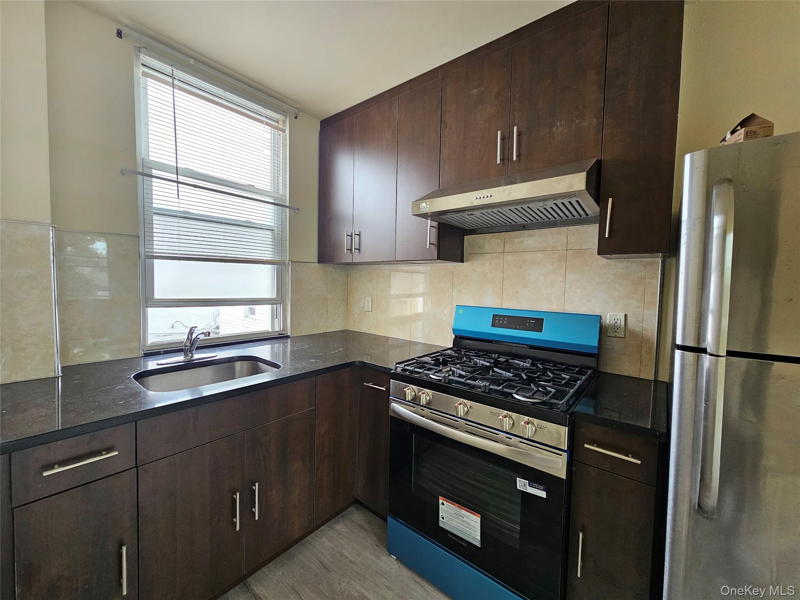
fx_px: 300
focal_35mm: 13
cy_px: 300
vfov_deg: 89.9
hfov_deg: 106.2
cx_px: 400
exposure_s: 1/60
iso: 125
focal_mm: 2.2
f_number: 2.2
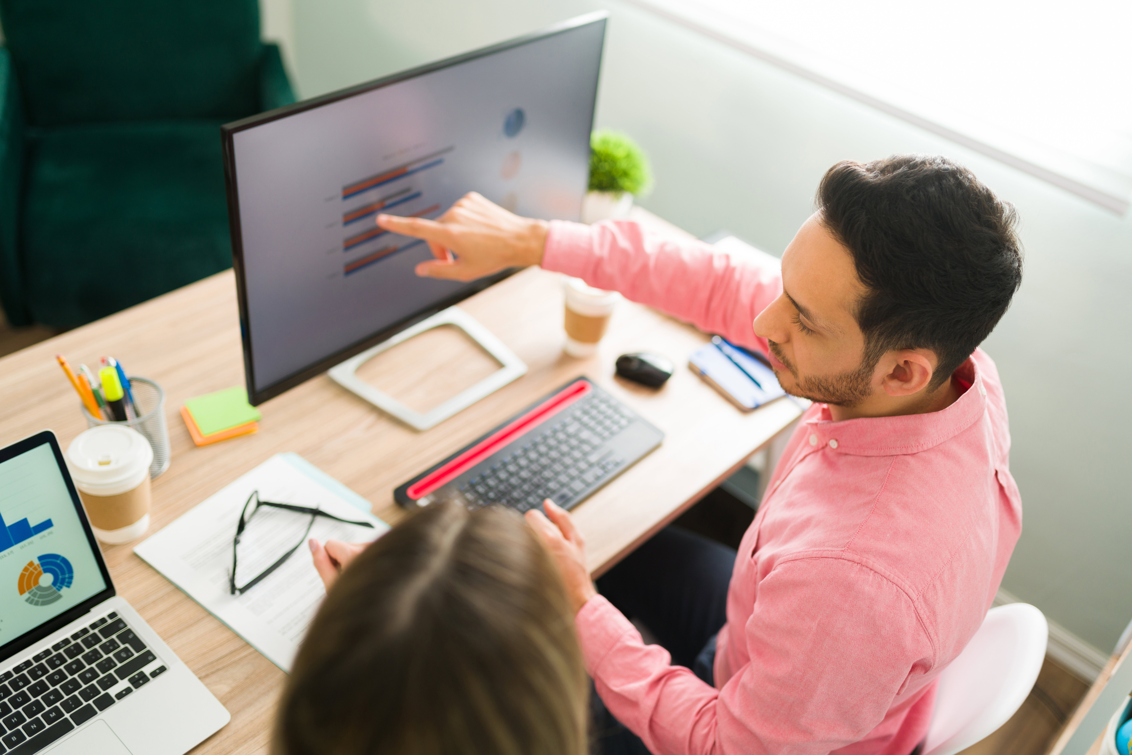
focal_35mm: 35
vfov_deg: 37.9
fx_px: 1101
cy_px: 378
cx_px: 566
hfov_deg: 54.4
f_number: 1.8
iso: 250
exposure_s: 1/160
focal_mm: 35
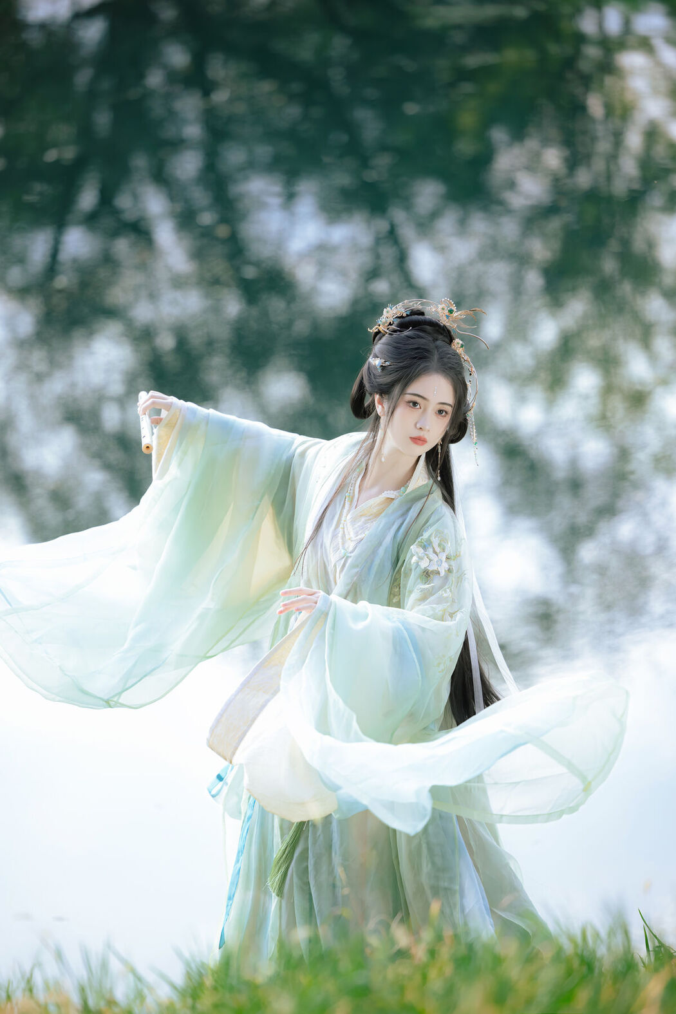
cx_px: 338
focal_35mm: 157
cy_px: 507
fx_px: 4422
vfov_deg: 13.1
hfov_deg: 8.7
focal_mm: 158
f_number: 2.8
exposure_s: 1/640
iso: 320
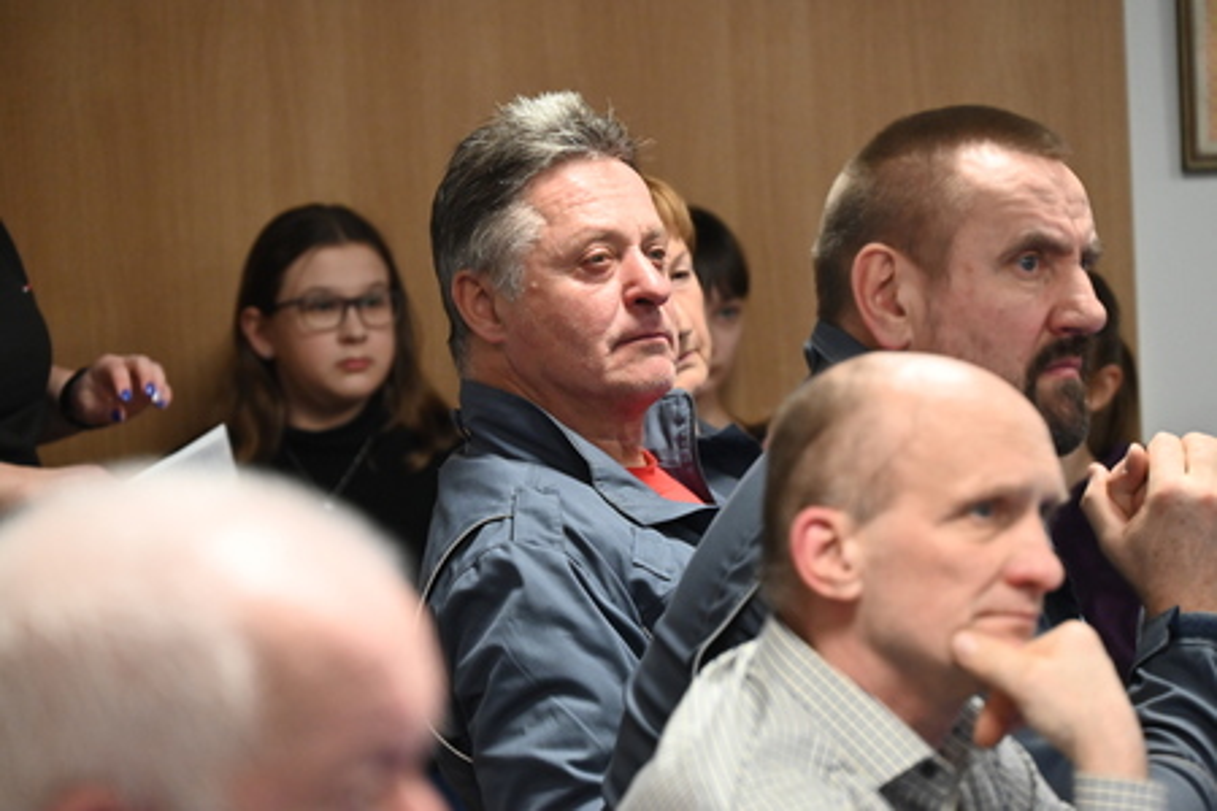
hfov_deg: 10.3
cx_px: 608
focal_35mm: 200
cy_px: 406
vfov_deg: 6.9
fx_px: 6761
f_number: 6.3
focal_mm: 200
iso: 5000
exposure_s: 1/125
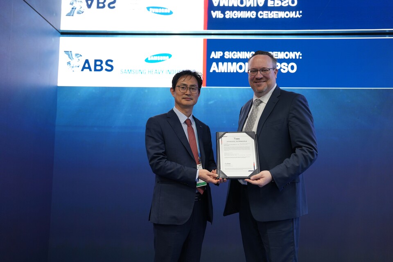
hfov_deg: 49.6
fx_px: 426
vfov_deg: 34.2
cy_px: 131
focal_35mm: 39
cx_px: 196
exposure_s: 1/60
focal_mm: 39
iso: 640
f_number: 2.8
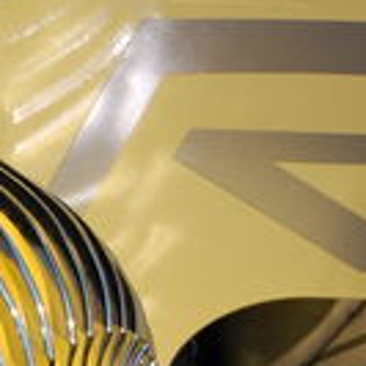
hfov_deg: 5.2
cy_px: 360
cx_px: -44
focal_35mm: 337
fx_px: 4032
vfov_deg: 5.2
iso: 800
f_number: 5.6
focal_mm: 55
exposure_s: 1/4000
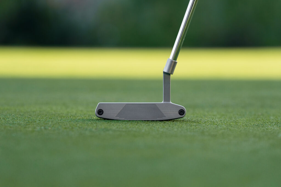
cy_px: 94
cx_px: 140
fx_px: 1561
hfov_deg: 10.3
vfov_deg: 6.9
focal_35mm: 200
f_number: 6.3
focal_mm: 200
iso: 800
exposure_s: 1/320
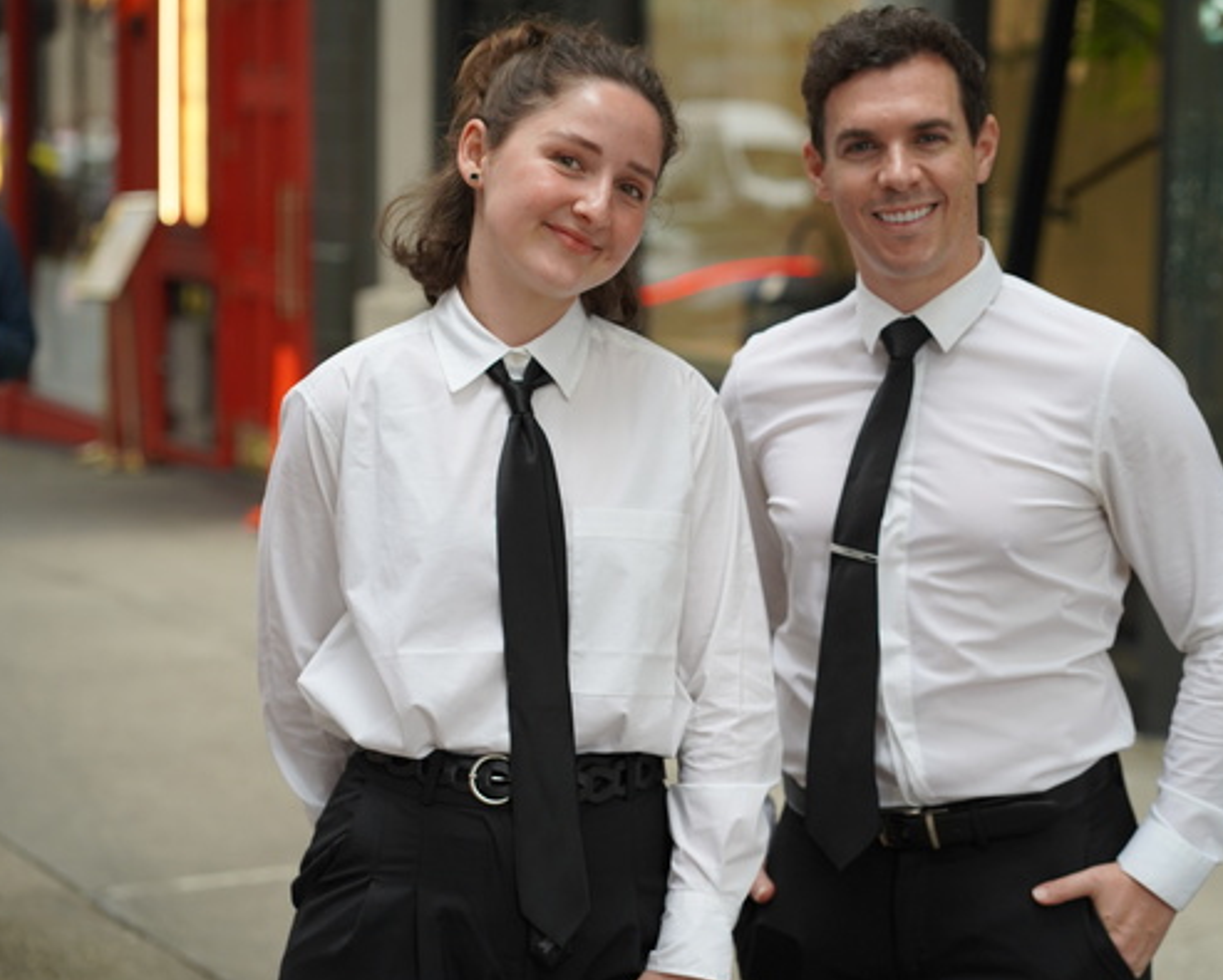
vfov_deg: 15.9
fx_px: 3513
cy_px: 494
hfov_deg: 19.7
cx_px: 732
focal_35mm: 97
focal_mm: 85
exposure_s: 1/160
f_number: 4
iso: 640
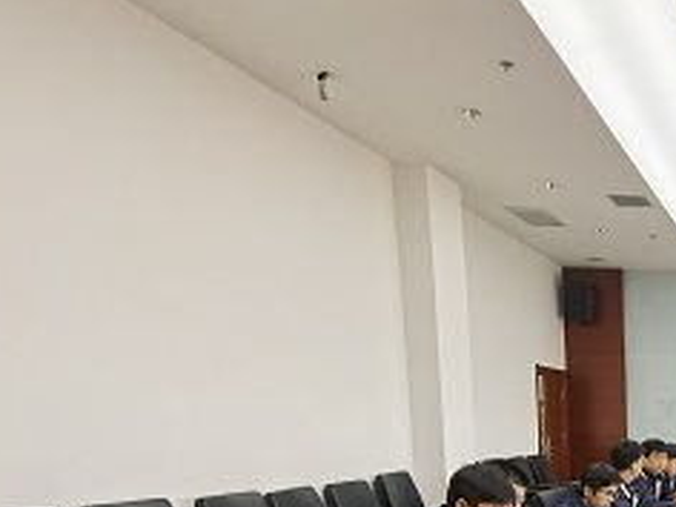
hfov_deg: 38.4
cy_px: 567
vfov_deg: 36.0
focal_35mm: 33
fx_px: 644
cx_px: 836
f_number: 2.2
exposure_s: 1/100
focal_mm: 1.95
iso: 125
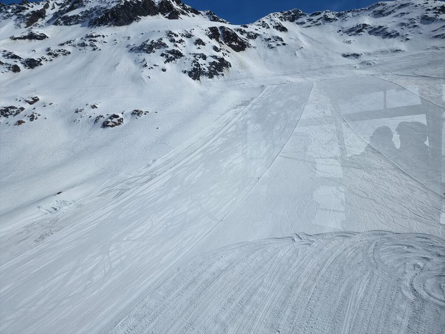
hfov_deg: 71.6
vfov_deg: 56.8
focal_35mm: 24
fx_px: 309
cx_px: 222
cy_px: 167
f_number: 1.8
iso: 50
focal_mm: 6.7
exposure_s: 1/2368
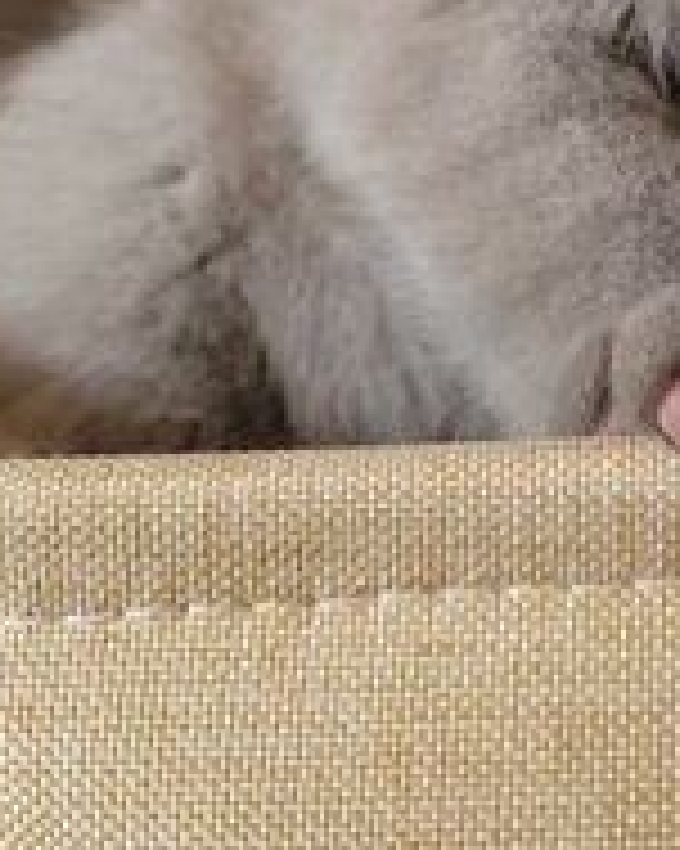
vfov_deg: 20.1
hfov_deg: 17.0
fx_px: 2165
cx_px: 824
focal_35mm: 86
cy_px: -297
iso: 125
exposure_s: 1/50
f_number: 1.8
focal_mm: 5.4
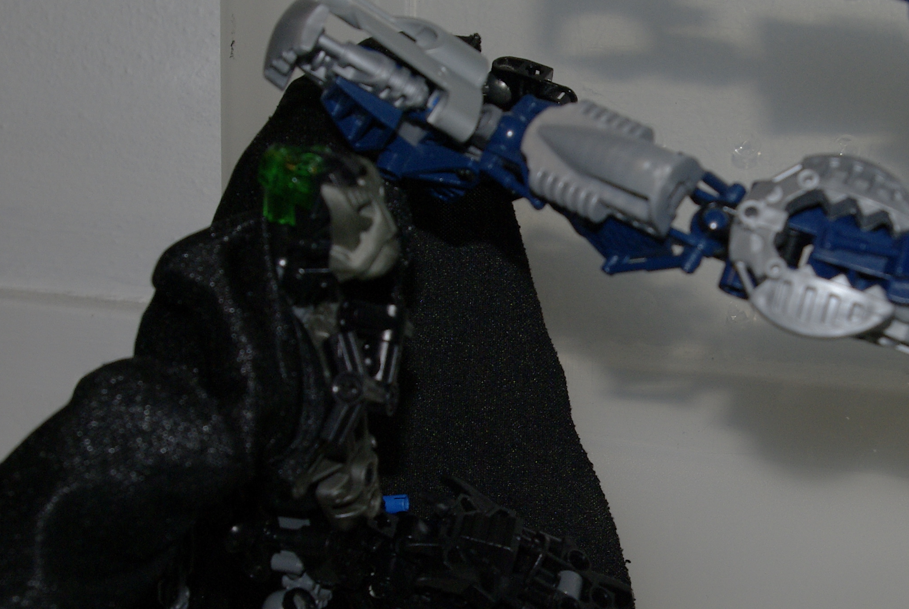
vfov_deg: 18.5
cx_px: 687
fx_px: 1871
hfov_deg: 26.9
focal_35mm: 74
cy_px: 340
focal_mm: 26
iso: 400
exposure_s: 1/45
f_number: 8
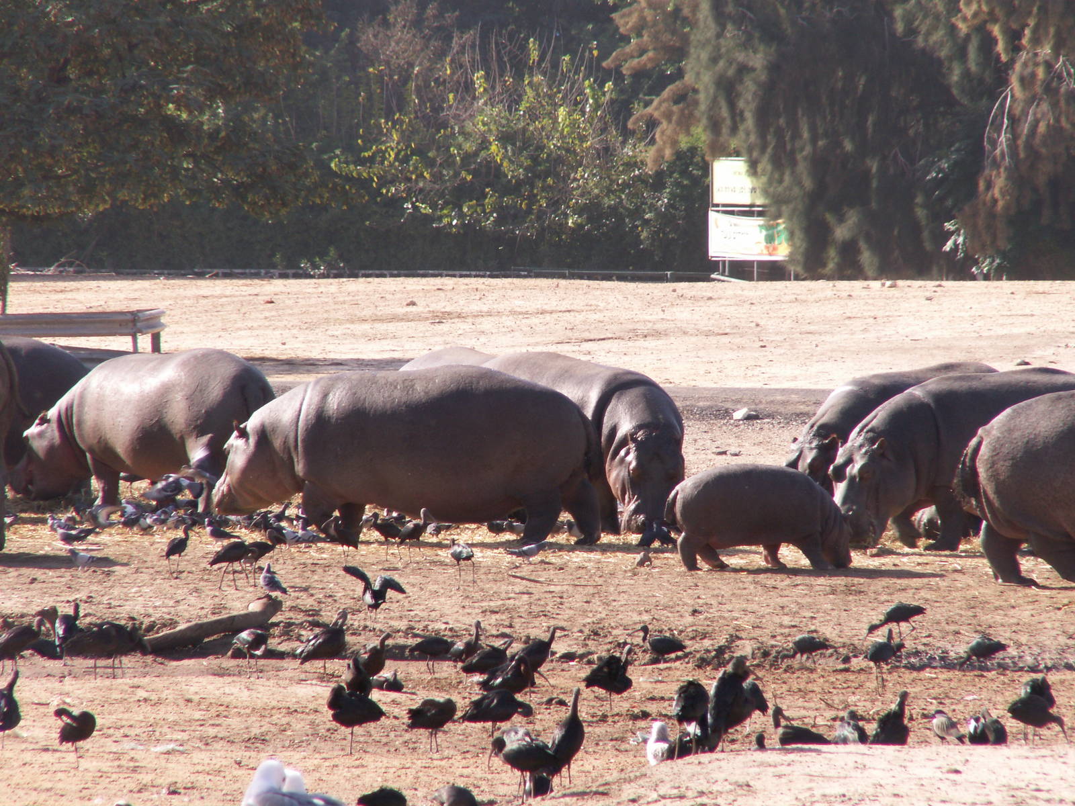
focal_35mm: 420
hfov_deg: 4.7
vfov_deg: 3.5
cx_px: 538
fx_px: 13043
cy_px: 403
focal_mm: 69.45
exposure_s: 1/160
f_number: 5.6
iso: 50
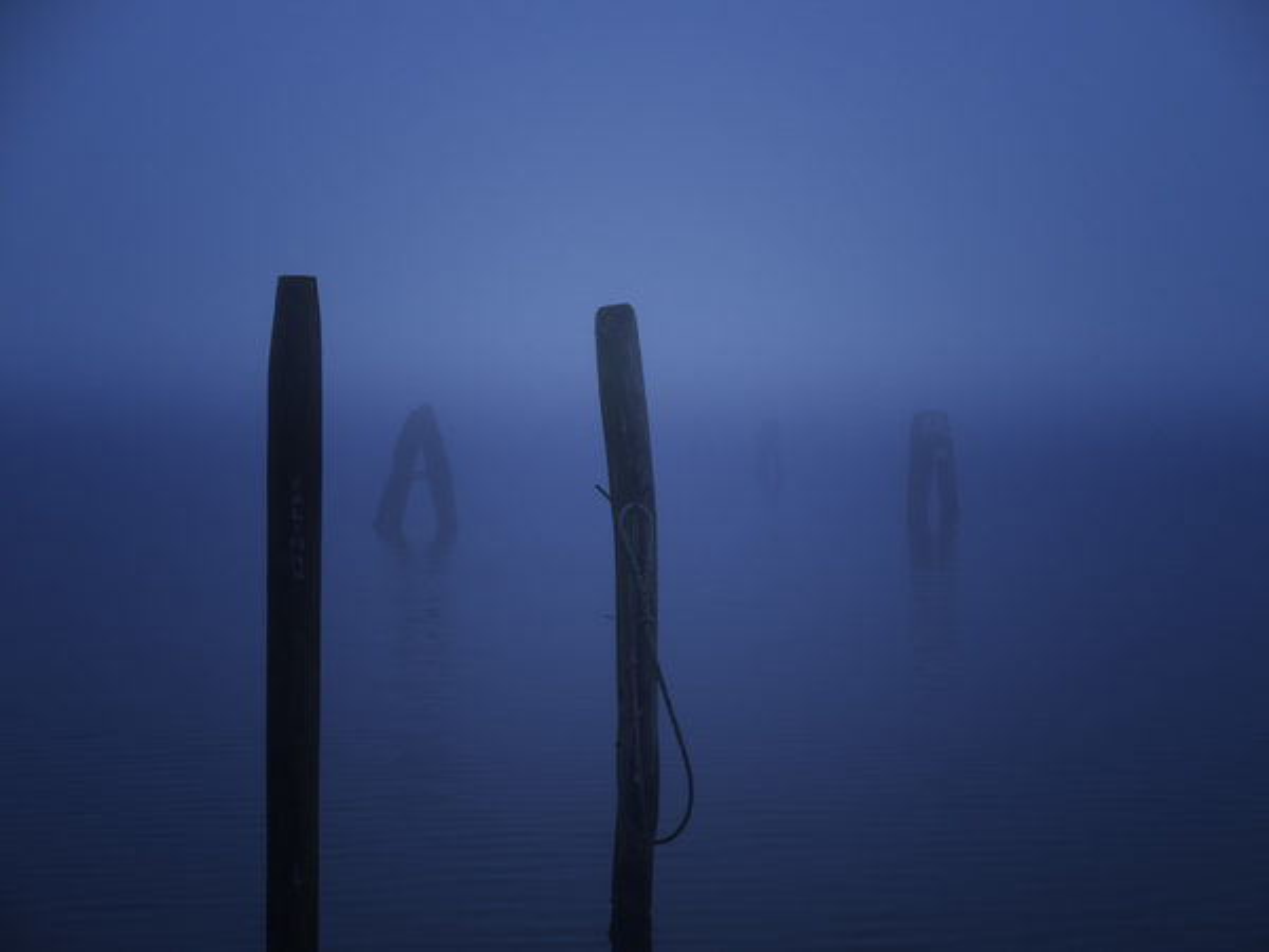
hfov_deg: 23.0
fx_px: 3116
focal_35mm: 85
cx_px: 634
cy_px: 476
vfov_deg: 17.4
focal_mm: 17.8
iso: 200
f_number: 2.8
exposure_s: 1/125
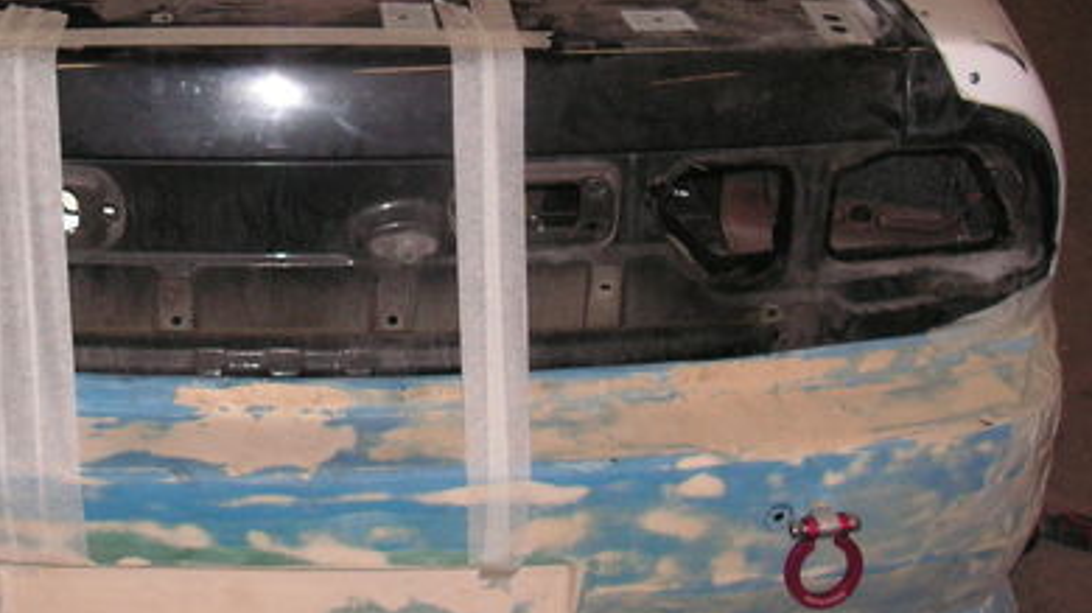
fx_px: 1968
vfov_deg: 17.6
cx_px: 308
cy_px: 148
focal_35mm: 68
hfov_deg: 30.6
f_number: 3.3
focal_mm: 6.3
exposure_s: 1/45
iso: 160
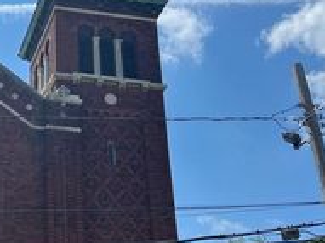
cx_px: -37
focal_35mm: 68
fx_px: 638
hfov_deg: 26.2
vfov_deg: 21.5
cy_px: 171
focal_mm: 5.7
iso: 50
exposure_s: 1/5076
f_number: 1.5
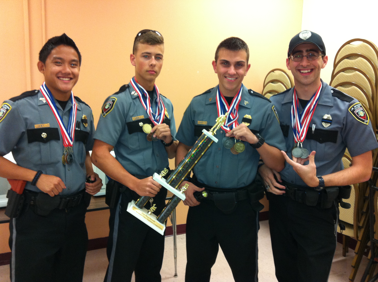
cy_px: 141
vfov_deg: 40.6
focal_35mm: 35
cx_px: 189
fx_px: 382
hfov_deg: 52.7
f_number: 2.8
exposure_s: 1/15
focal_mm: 3.85
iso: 160
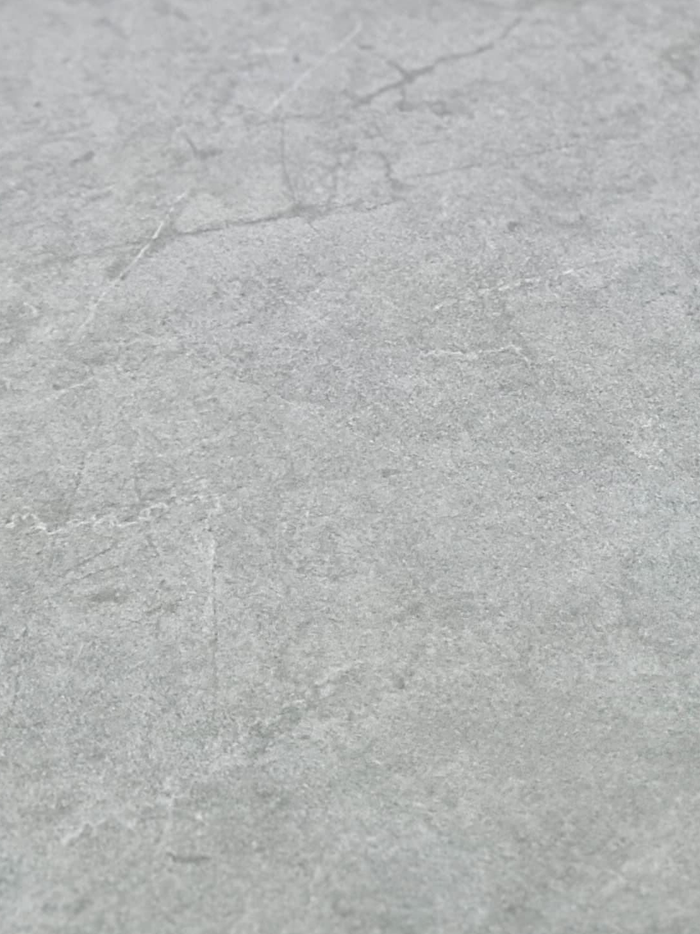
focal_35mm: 72
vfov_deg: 26.0
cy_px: 71
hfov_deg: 20.4
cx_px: 407
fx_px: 1941
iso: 200
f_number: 1.8
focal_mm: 5.4
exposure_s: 1/100
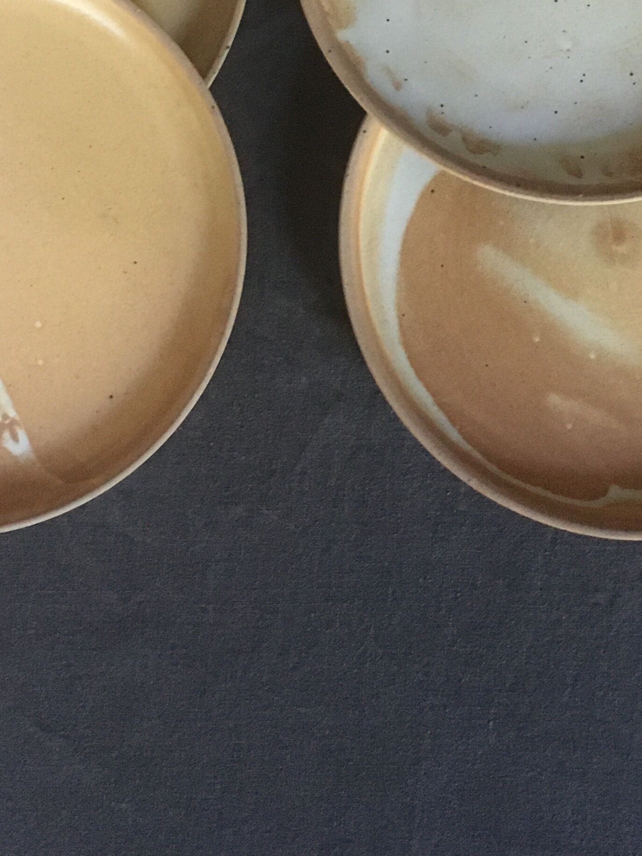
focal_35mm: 64
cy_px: 91
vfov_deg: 29.1
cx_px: 318
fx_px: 1583
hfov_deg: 22.9
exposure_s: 1/17
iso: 250
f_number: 2.2
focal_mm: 4.15
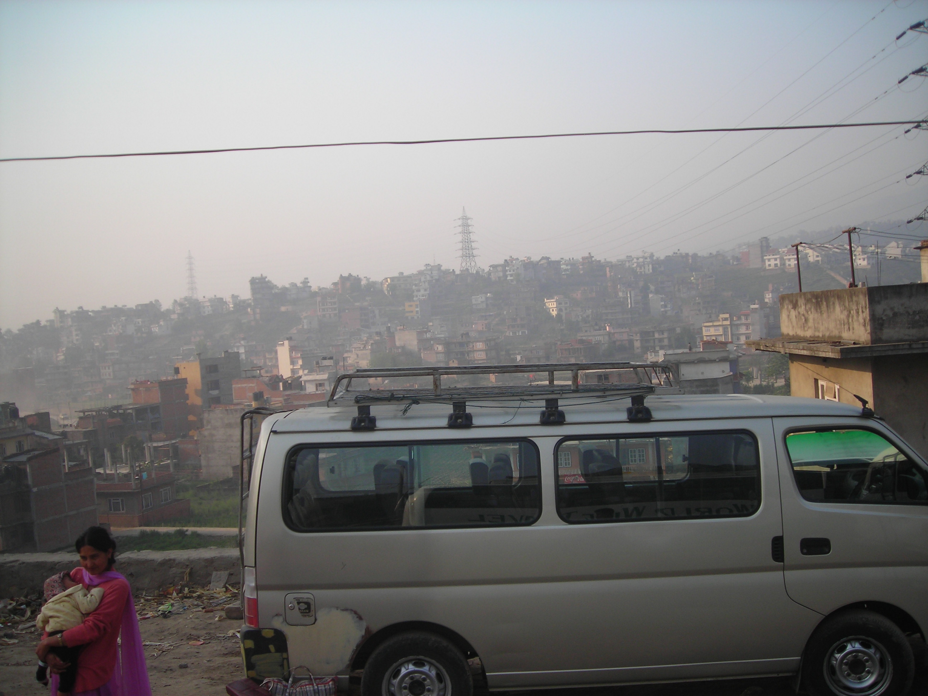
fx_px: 1019
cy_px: 348
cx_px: 464
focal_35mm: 38
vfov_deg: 37.7
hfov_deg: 49.0
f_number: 3.2
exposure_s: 1/355
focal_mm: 6.3
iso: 50
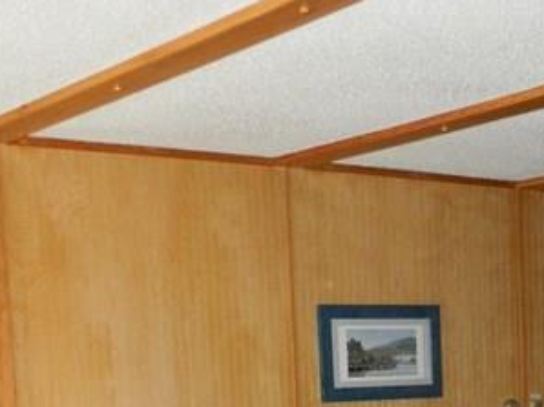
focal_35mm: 86
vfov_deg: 15.4
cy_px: 672
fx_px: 1350
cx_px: 265
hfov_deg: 22.8
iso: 250
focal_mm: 4.5
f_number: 3.1
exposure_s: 1/30
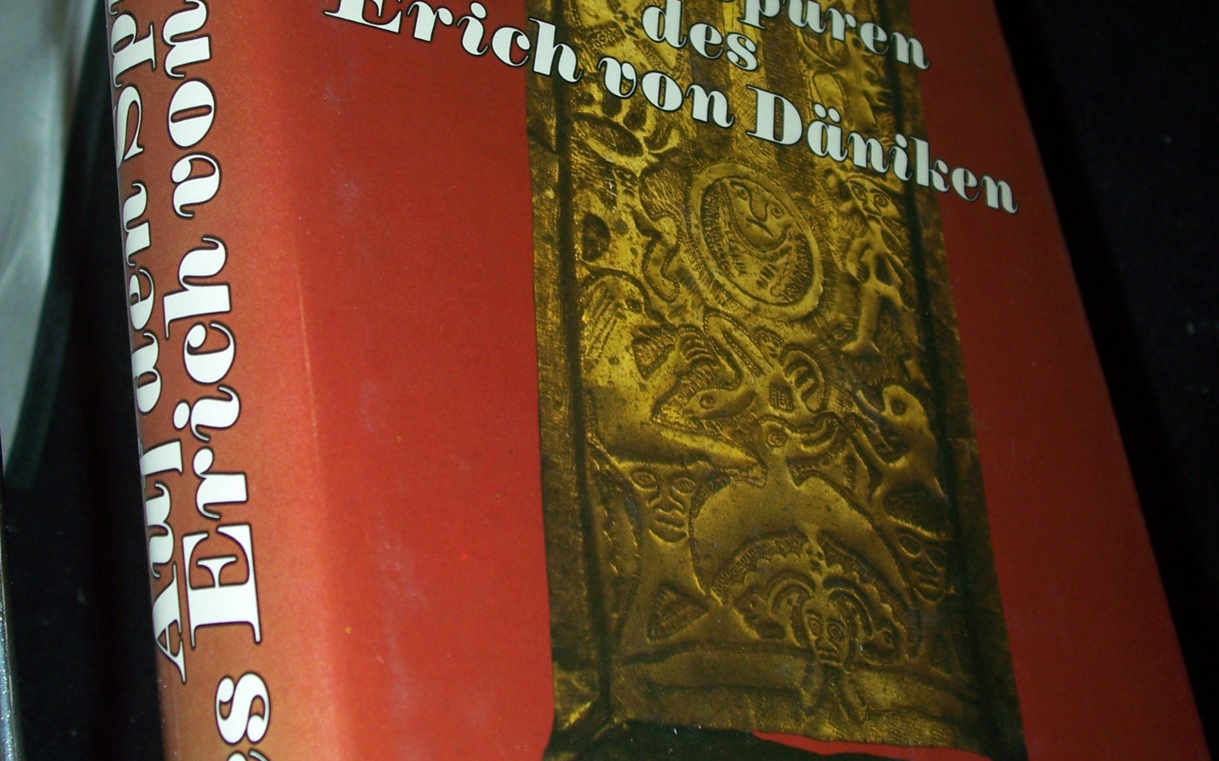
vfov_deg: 21.6
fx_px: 1993
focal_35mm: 60
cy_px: 307
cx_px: 607
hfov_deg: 34.0
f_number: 2.8
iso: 80
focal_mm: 7
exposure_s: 1/60
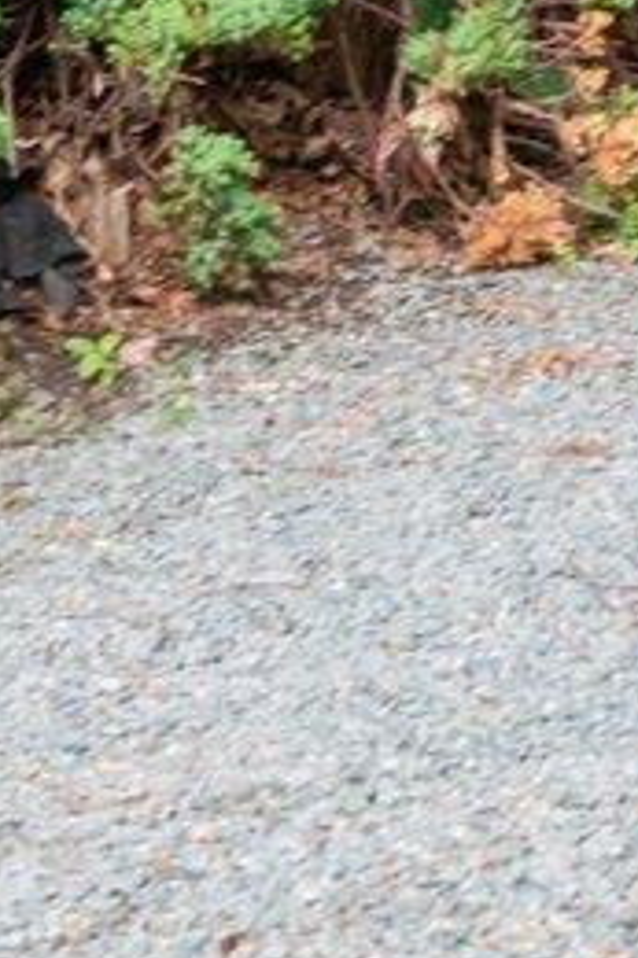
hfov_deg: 5.0
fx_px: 7133
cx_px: 1401
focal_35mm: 268
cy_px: -1426
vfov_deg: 7.2
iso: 400
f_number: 8
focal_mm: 34
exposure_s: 1/20
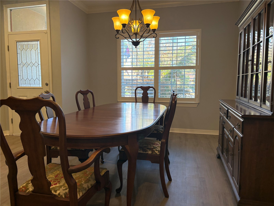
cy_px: 103
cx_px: 137
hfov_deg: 67.3
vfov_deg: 53.1
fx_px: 206
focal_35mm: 26
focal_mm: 5.96
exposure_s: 1/120
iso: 160
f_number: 1.6
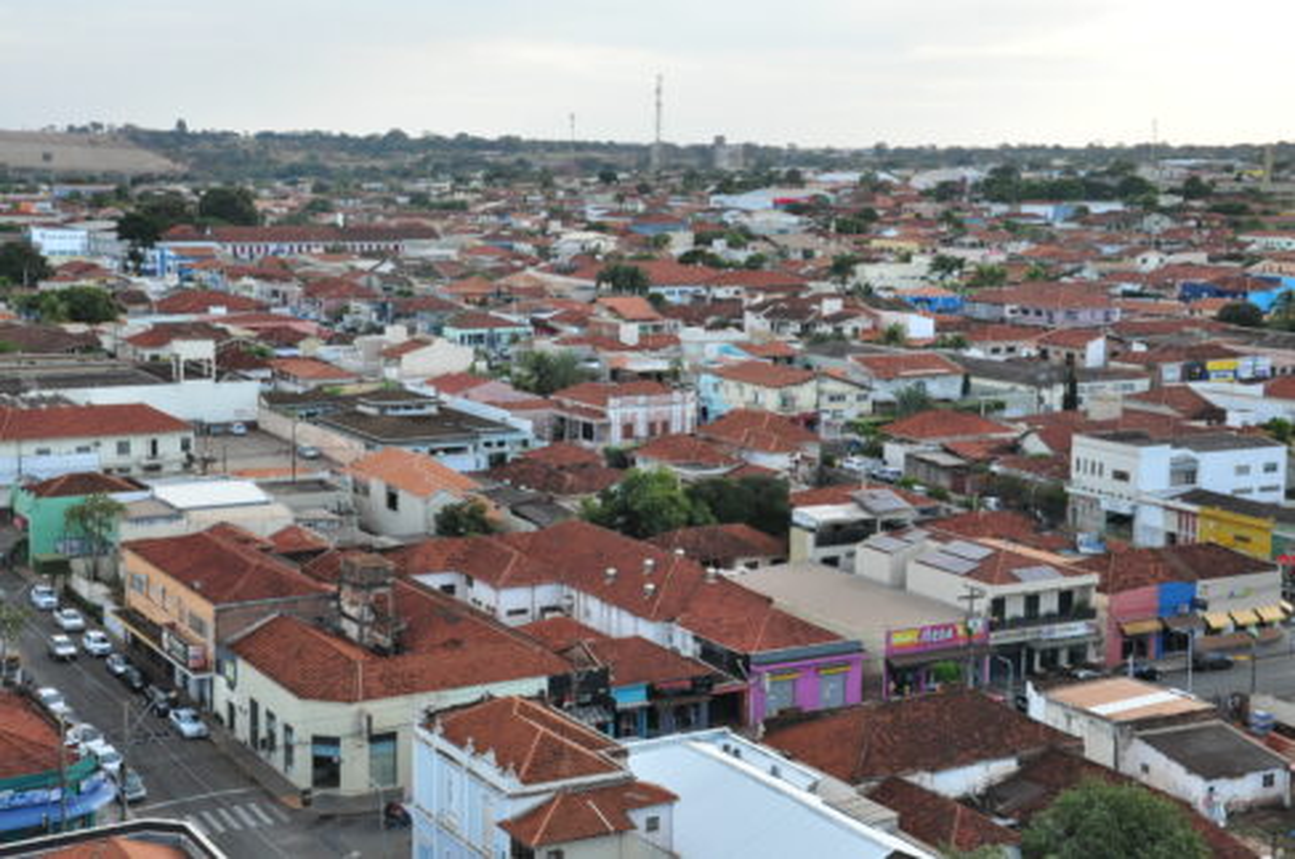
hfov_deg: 35.1
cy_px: 430
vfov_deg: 23.7
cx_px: 648
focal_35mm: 57
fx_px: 2047
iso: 800
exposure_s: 1/320
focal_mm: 38
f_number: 10
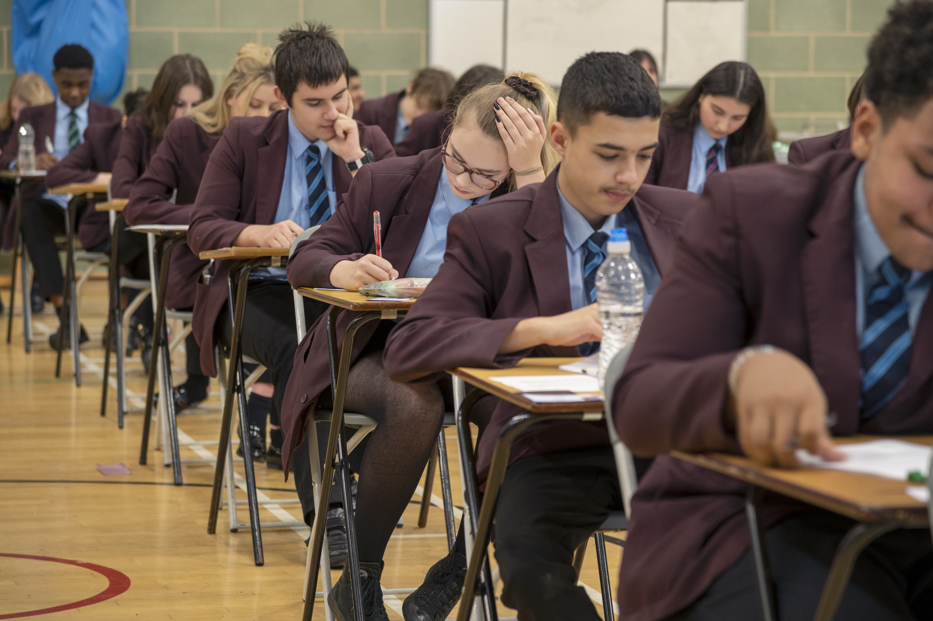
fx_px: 3108
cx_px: 466
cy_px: 310
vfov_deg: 11.4
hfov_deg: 17.1
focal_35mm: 120
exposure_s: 1/25
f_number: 5
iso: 800
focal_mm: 120
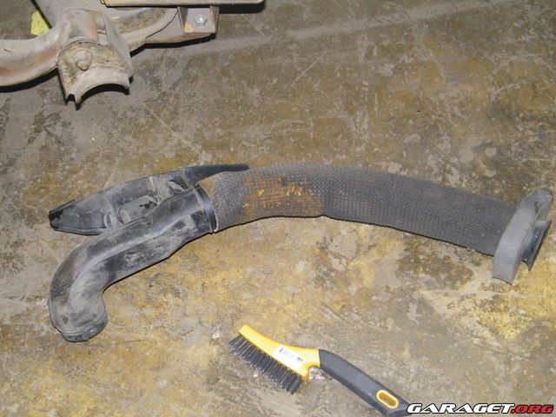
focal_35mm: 59
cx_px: 278
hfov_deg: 32.7
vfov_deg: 24.8
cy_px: 208
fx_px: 948
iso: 200
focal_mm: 10.6
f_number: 4.1
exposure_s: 1/40
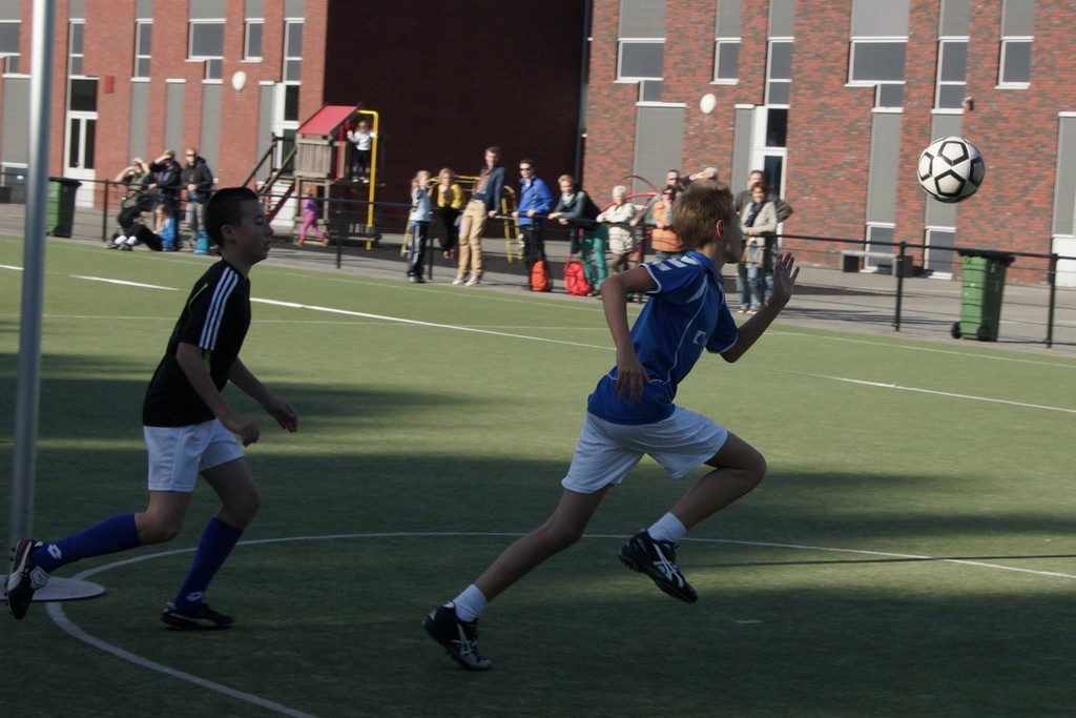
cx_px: 538
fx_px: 1793
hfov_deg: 33.4
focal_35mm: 60
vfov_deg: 22.6
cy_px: 359
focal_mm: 40
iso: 400
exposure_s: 1/500
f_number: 10
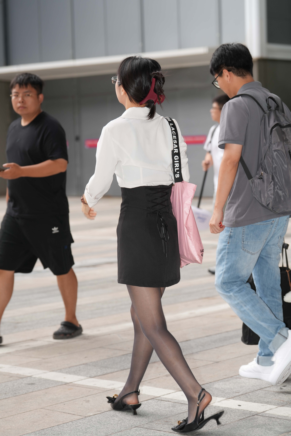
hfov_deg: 15.2
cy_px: 218
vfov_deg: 22.6
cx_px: 146
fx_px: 1091
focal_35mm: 90
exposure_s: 1/200
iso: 250
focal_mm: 90
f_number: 4
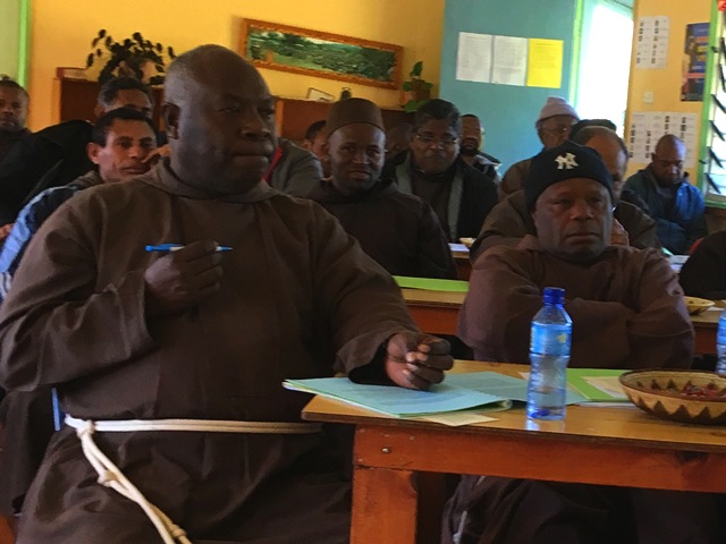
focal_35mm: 29
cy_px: 272
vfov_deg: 48.2
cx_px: 363
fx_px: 608
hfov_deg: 61.7
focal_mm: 4.15
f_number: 2.2
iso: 80
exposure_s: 1/33
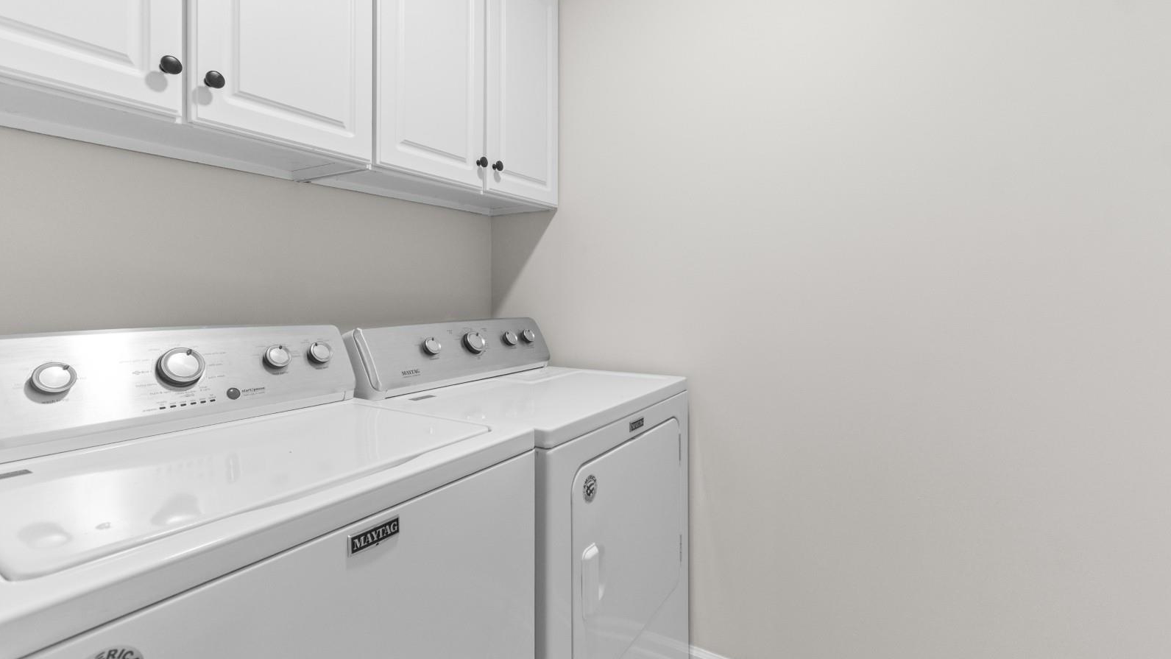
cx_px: 595
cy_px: 285
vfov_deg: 66.8
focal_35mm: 16
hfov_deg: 99.4
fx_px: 497
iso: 100
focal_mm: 10
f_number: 4.5
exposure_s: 1/5
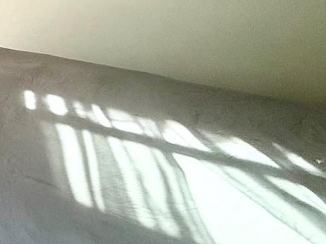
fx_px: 462
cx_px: -231
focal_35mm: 49
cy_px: 50
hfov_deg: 23.8
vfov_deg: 29.0
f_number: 2.2
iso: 64
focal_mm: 2.22
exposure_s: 1/201
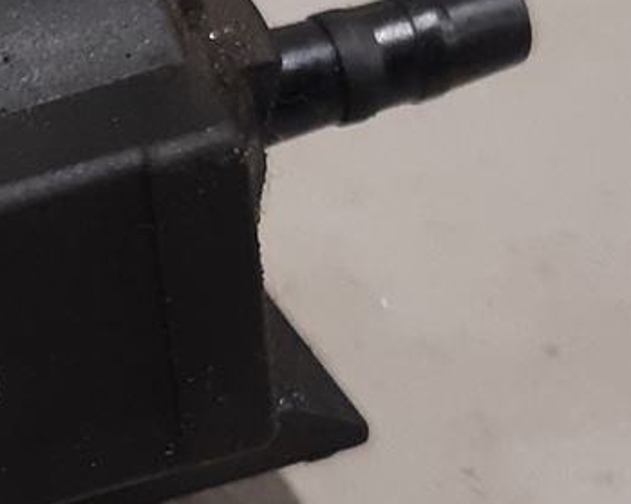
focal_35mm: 149
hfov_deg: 12.5
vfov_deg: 10.4
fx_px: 2782
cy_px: 293
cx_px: -239
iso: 200
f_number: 1.7
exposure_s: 1/50
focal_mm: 3.93
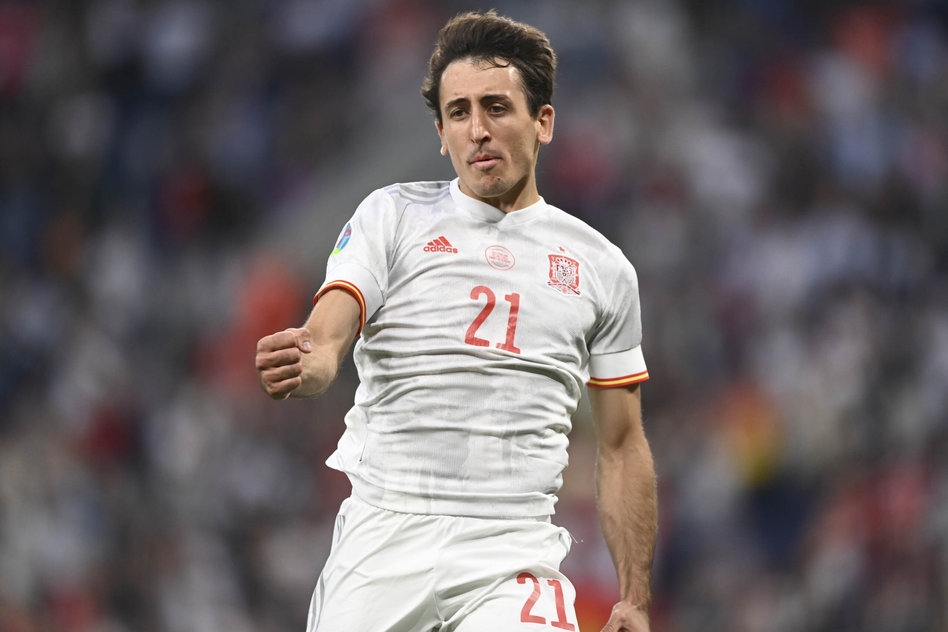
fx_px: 10533
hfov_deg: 5.2
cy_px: 316
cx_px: 474
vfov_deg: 3.4
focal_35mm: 400
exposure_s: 1/2500
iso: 2000
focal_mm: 400
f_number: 2.8
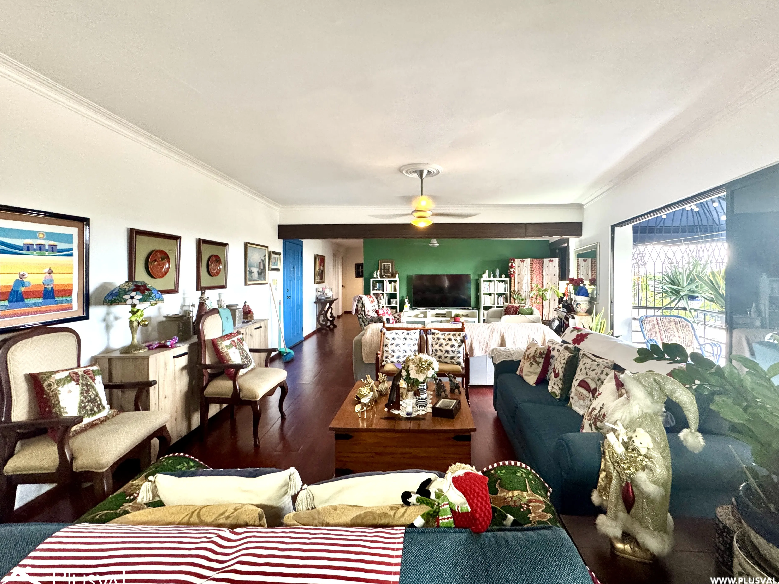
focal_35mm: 15
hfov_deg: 98.1
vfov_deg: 81.7
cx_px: 413
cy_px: 281
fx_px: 338
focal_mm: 2.22
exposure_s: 1/60
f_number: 2.2
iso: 500
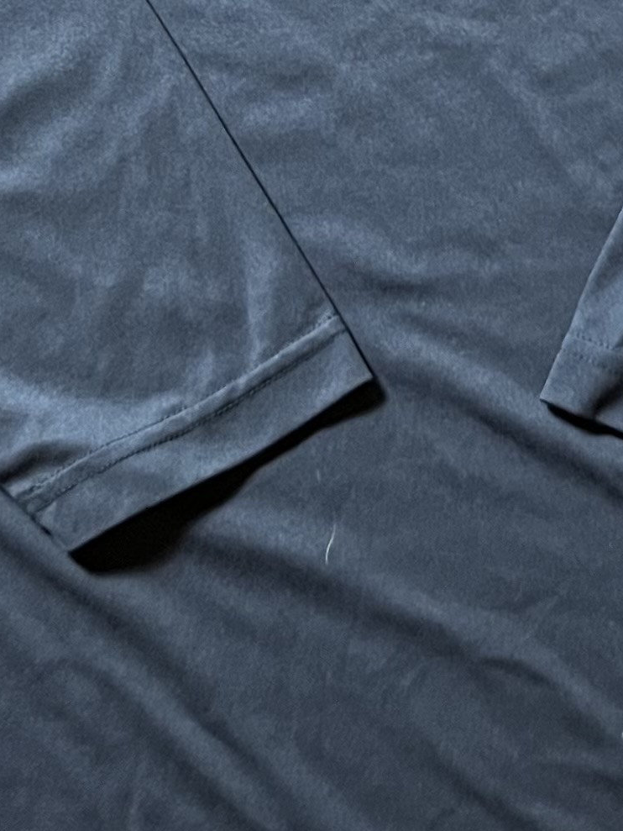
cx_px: 501
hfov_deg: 13.9
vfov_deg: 18.0
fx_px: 2543
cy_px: -27
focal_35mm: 106
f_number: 1.6
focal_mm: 5.1
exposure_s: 1/30
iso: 500
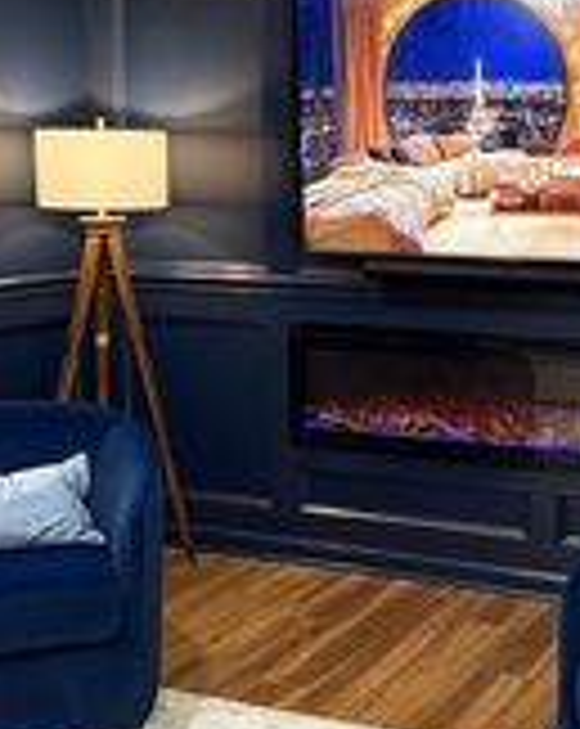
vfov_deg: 32.4
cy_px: 279
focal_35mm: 58
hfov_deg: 25.3
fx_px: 1248
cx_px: 531
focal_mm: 6.76
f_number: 1.78
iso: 640
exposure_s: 1/60
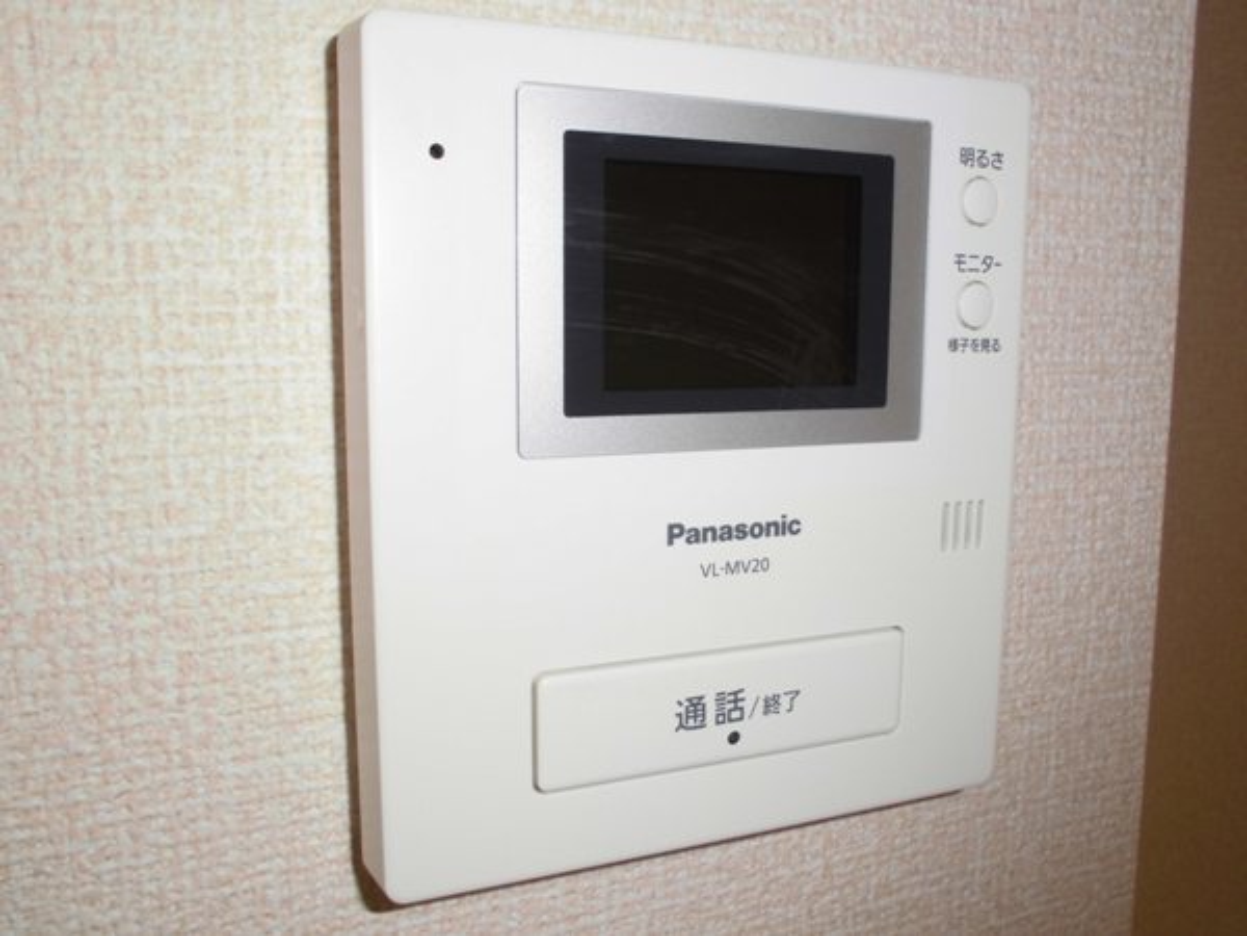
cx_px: 624
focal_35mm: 29
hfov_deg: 61.7
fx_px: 1045
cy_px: 468
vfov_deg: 48.2
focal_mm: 5.3
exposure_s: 1/60
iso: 100
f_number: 3.7
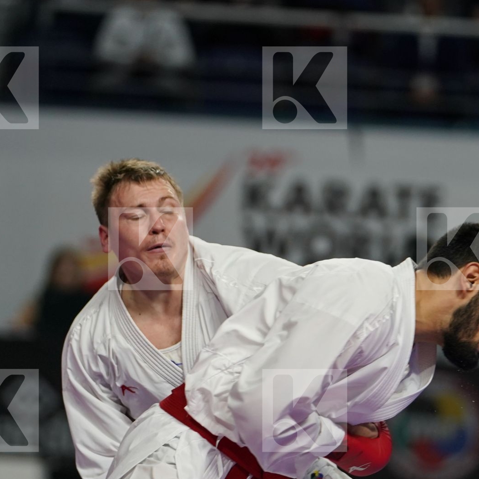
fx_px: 6826
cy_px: 249
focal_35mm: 436
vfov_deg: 4.0
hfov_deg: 4.0
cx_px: 305
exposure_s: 1/1000
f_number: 2.8
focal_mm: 200
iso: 1250
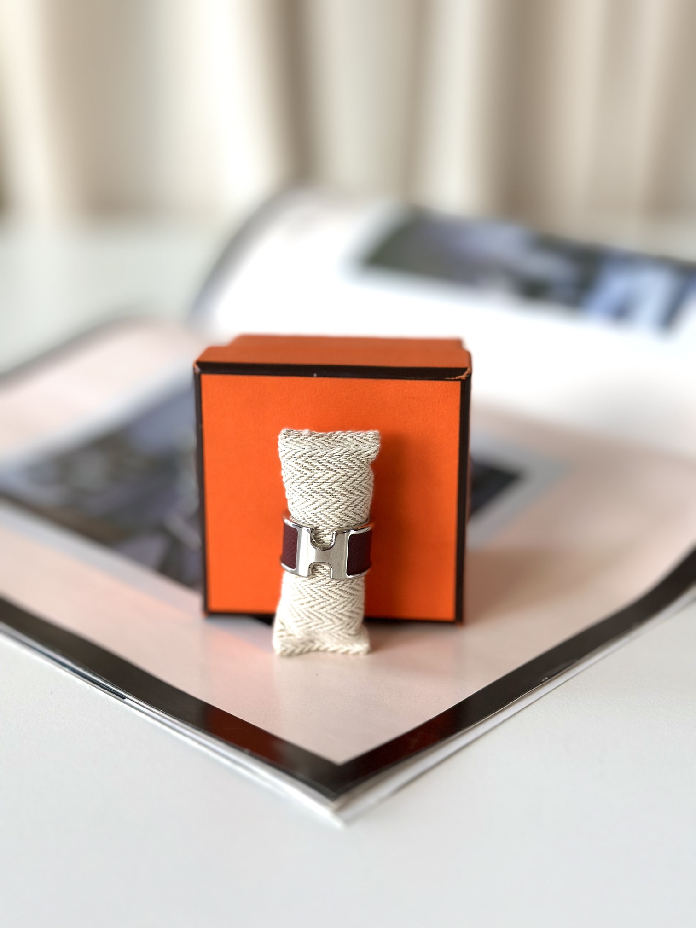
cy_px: 464
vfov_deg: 39.7
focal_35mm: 48
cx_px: 348
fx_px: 1287
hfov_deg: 30.3
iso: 80
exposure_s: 1/100
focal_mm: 6.86
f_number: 1.78
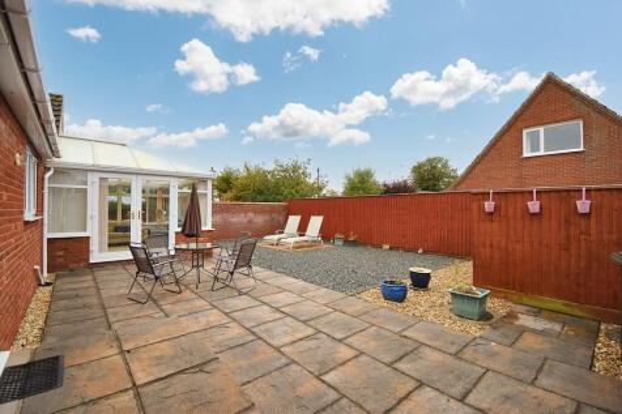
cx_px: 311
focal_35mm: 15
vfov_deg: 77.3
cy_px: 207
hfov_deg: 100.4
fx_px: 259
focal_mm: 10
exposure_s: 1/80
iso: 100
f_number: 4.5
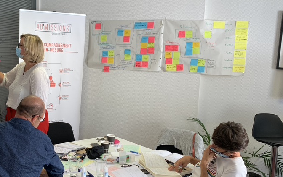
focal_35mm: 42
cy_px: 95
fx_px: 324
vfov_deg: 30.5
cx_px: 76
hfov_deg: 45.8
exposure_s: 1/100
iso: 50
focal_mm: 4.25
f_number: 1.8
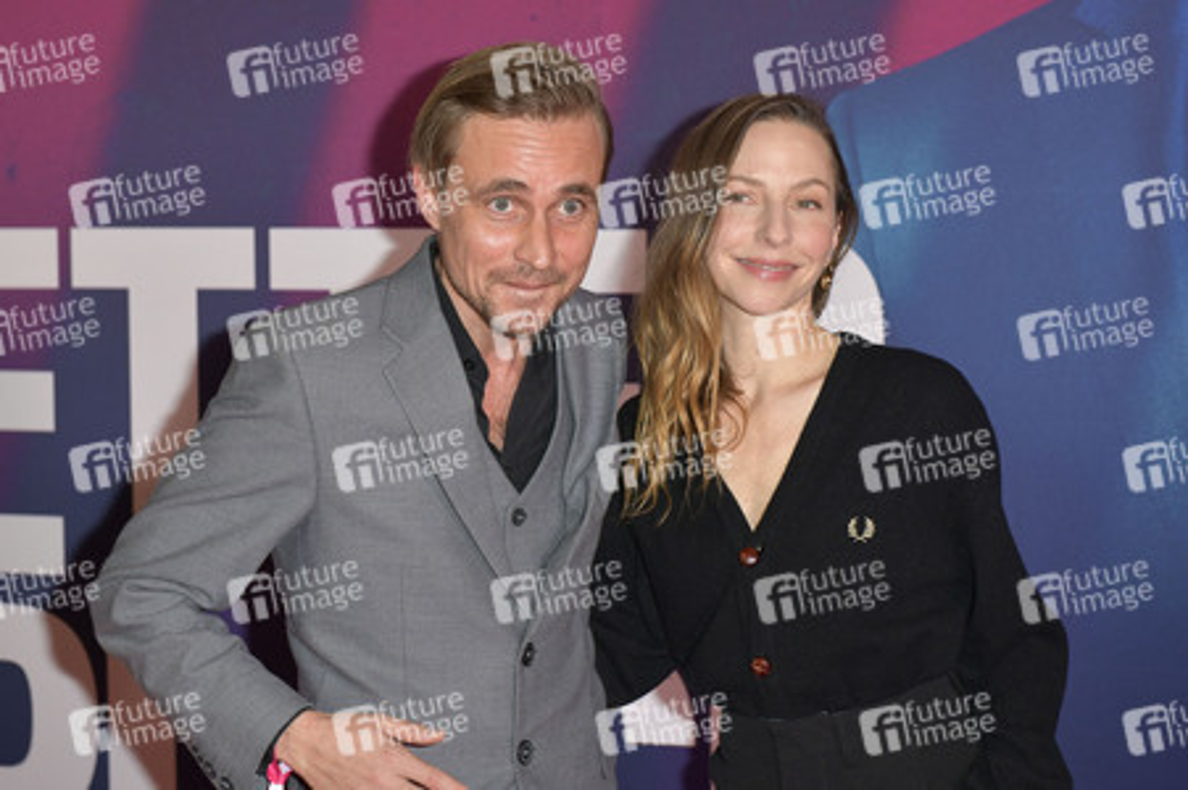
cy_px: 395
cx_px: 594
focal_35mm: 70
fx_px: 2308
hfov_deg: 28.9
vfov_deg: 19.4
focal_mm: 70
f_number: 5.6
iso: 800
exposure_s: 1/200
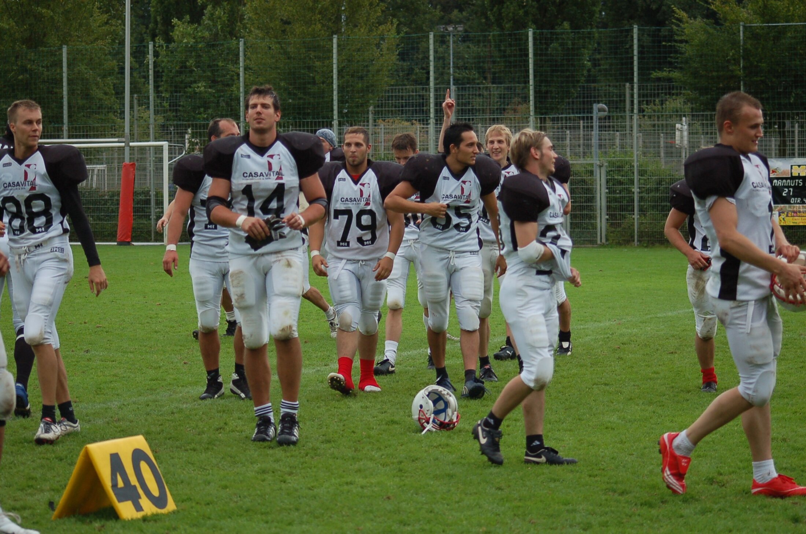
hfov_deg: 19.5
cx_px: 403
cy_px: 267
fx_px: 2346
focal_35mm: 105
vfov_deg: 13.0
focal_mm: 70
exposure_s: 1/500
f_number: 4
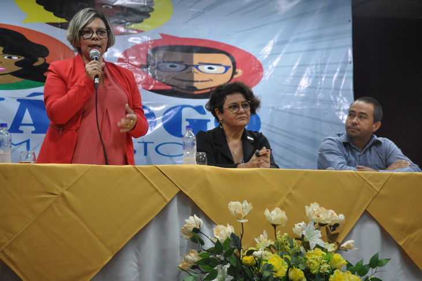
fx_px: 1230
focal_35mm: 105
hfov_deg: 19.5
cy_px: 140
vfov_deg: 13.0
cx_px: 211
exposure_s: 1/40
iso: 800
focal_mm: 70
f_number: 5.3
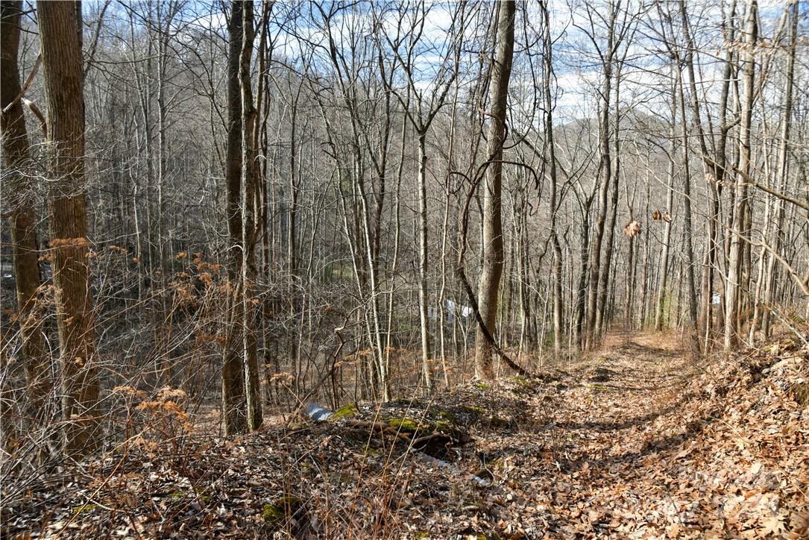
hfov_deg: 73.7
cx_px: 404
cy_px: 270
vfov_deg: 53.2
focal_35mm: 24
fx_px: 539
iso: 800
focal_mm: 24
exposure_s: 1/200
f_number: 7.1
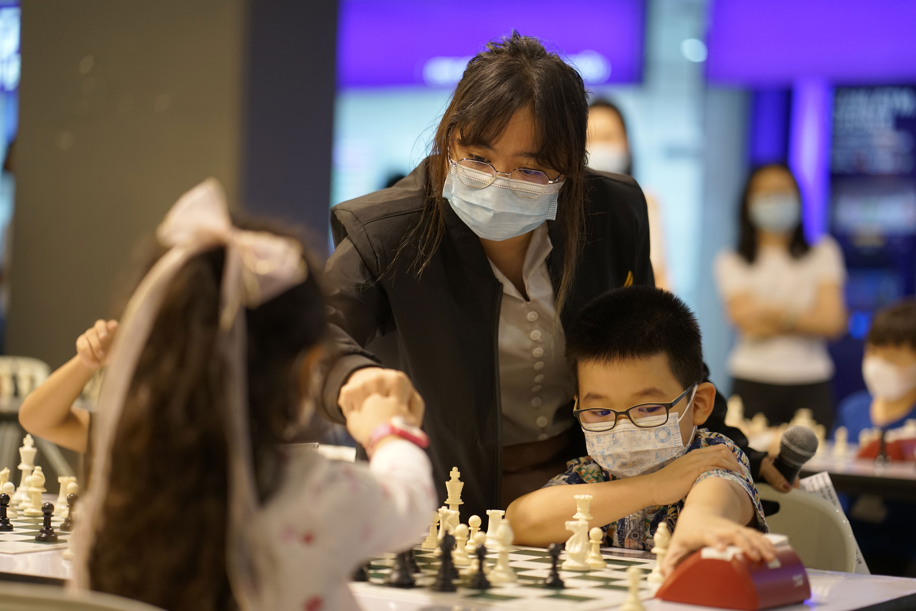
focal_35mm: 85
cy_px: 306
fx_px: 2163
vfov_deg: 16.1
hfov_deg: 23.9
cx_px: 458
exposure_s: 1/125
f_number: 2
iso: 1000
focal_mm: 85
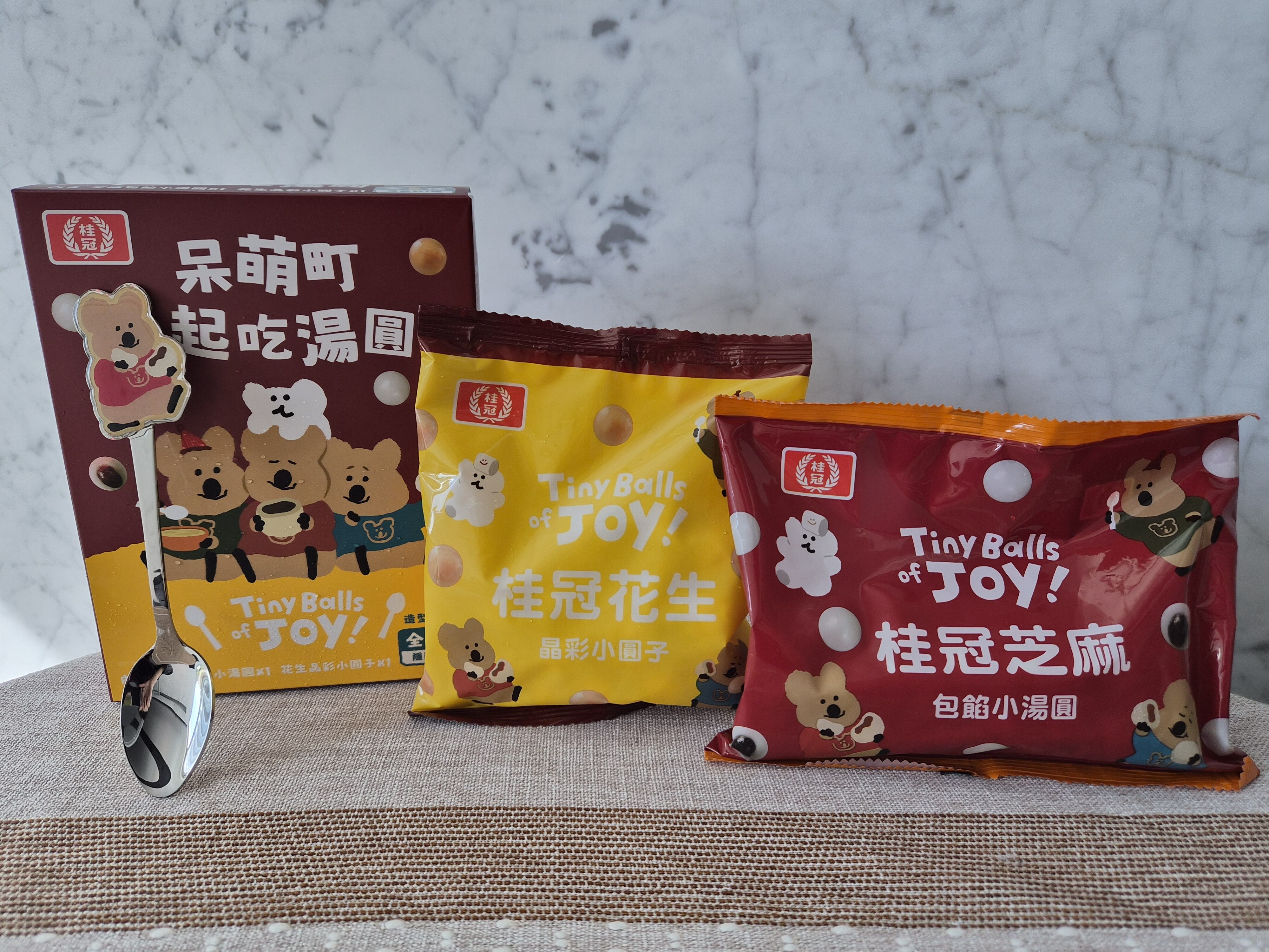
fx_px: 843
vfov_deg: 58.9
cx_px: 634
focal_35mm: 23
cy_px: 476
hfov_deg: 73.9
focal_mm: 5.4
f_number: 1.8
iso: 100
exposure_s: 1/180
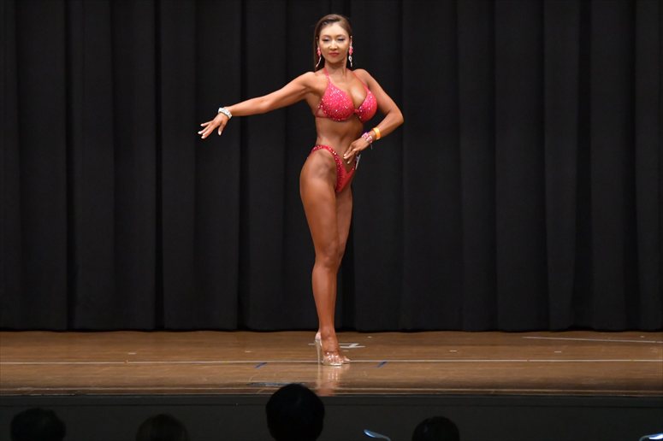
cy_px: 220
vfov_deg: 6.3
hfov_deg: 9.5
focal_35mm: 217
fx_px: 3995
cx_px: 332
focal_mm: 145
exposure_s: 1/400
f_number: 5.6
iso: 6400
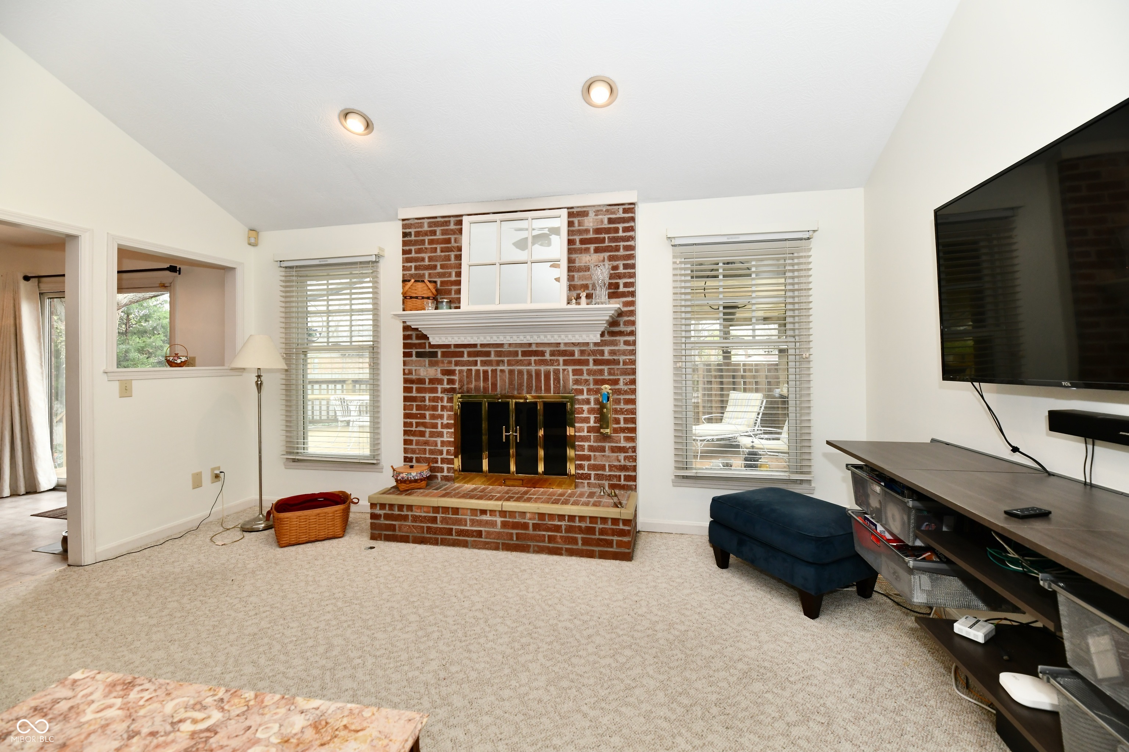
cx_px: 564
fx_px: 439
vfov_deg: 81.2
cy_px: 376
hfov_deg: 104.3
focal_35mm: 14
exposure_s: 1/60
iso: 640
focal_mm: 14
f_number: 6.3
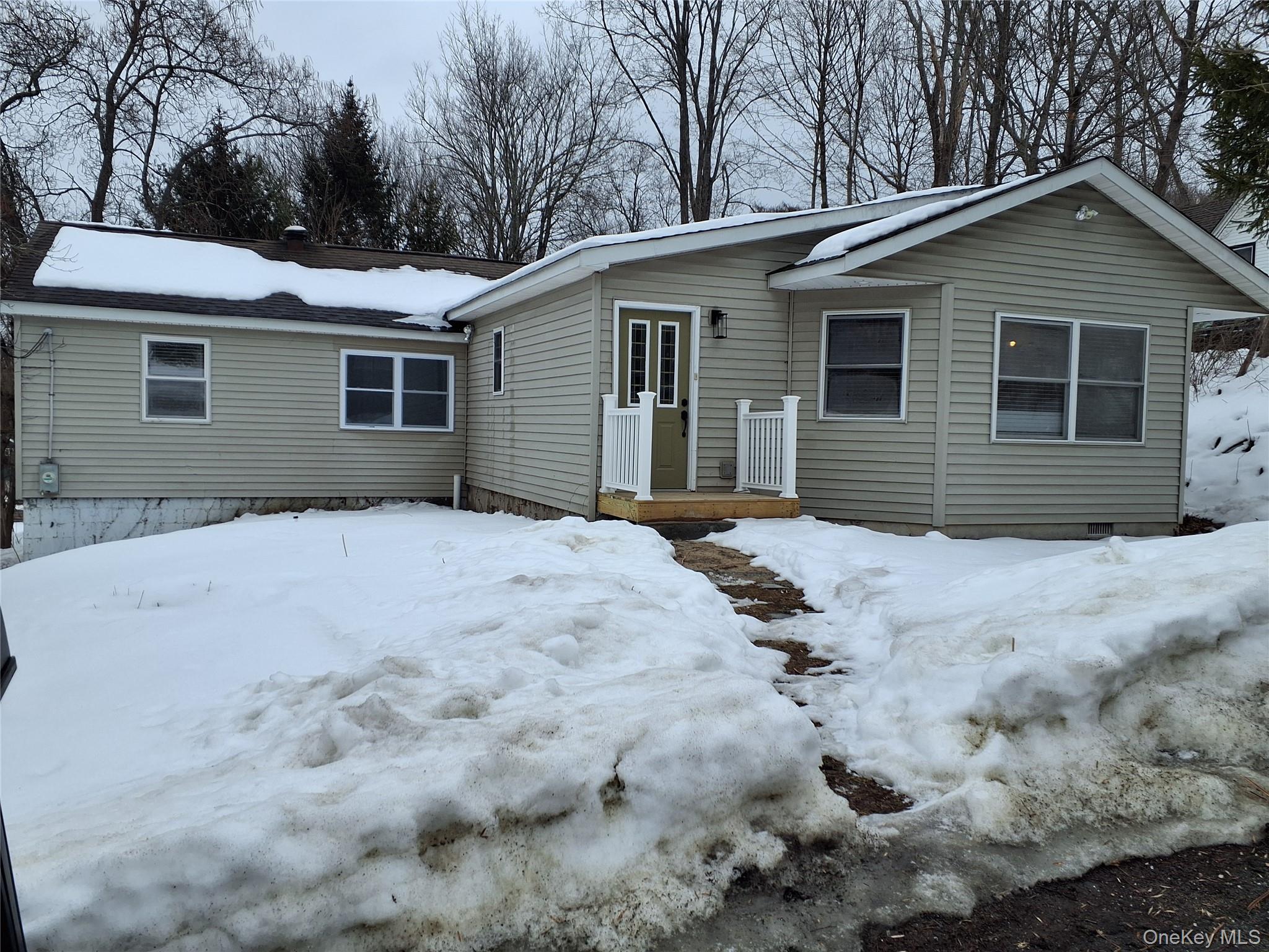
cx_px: 634
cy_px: 476
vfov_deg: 51.4
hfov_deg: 65.3
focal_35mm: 27
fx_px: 990
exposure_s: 1/849
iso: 40
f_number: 1.9
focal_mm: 3.58
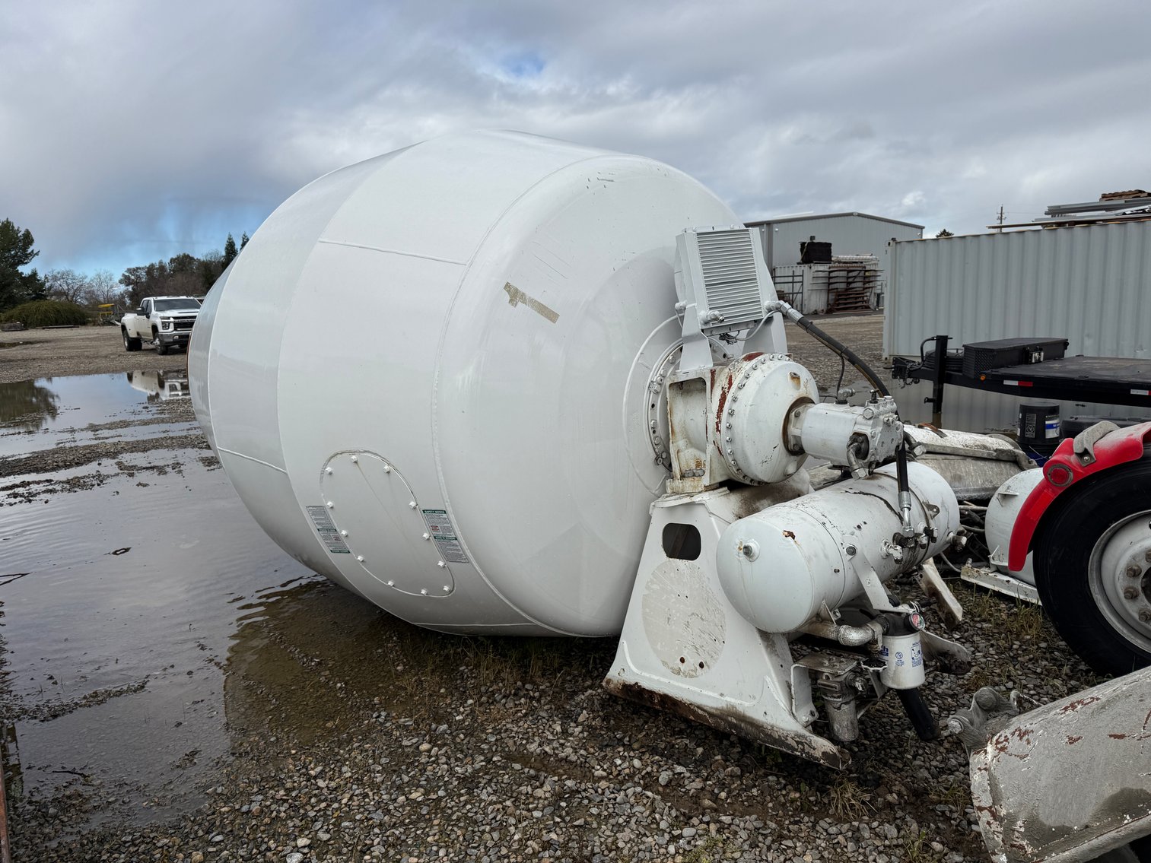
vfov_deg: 56.8
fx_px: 798
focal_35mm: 24
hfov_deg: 71.6
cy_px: 432
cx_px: 576
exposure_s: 1/5714
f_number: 1.78
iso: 80
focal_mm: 6.76
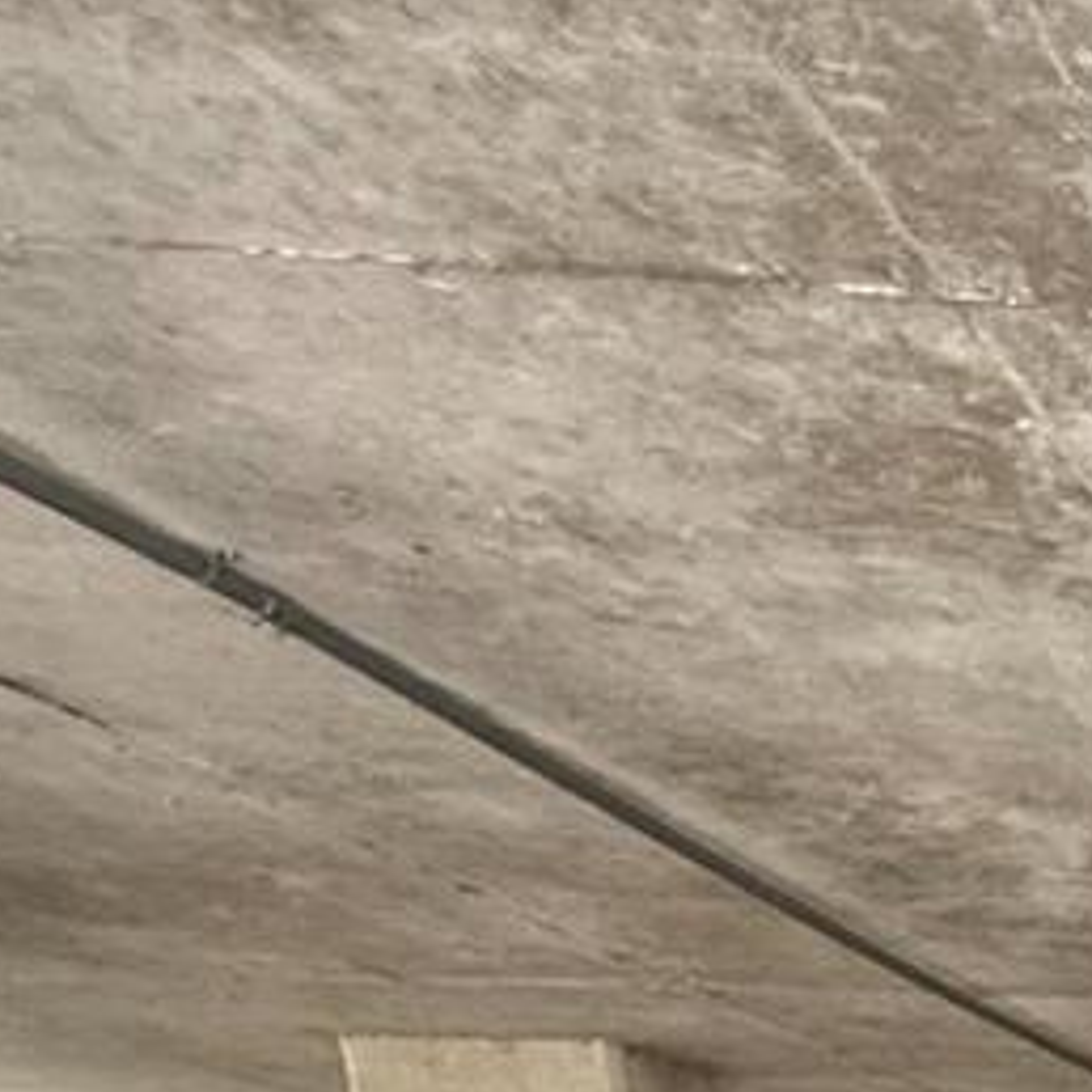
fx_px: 2463
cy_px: 1862
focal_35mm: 69
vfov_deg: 19.7
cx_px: 2167
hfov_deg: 17.8
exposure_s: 1/68
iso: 320
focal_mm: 2.22
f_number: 2.2
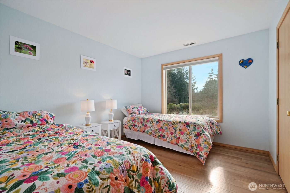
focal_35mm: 16
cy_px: 96
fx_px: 129
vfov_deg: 73.7
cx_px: 145
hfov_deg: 96.7
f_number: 8
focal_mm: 16
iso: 640
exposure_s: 1/40
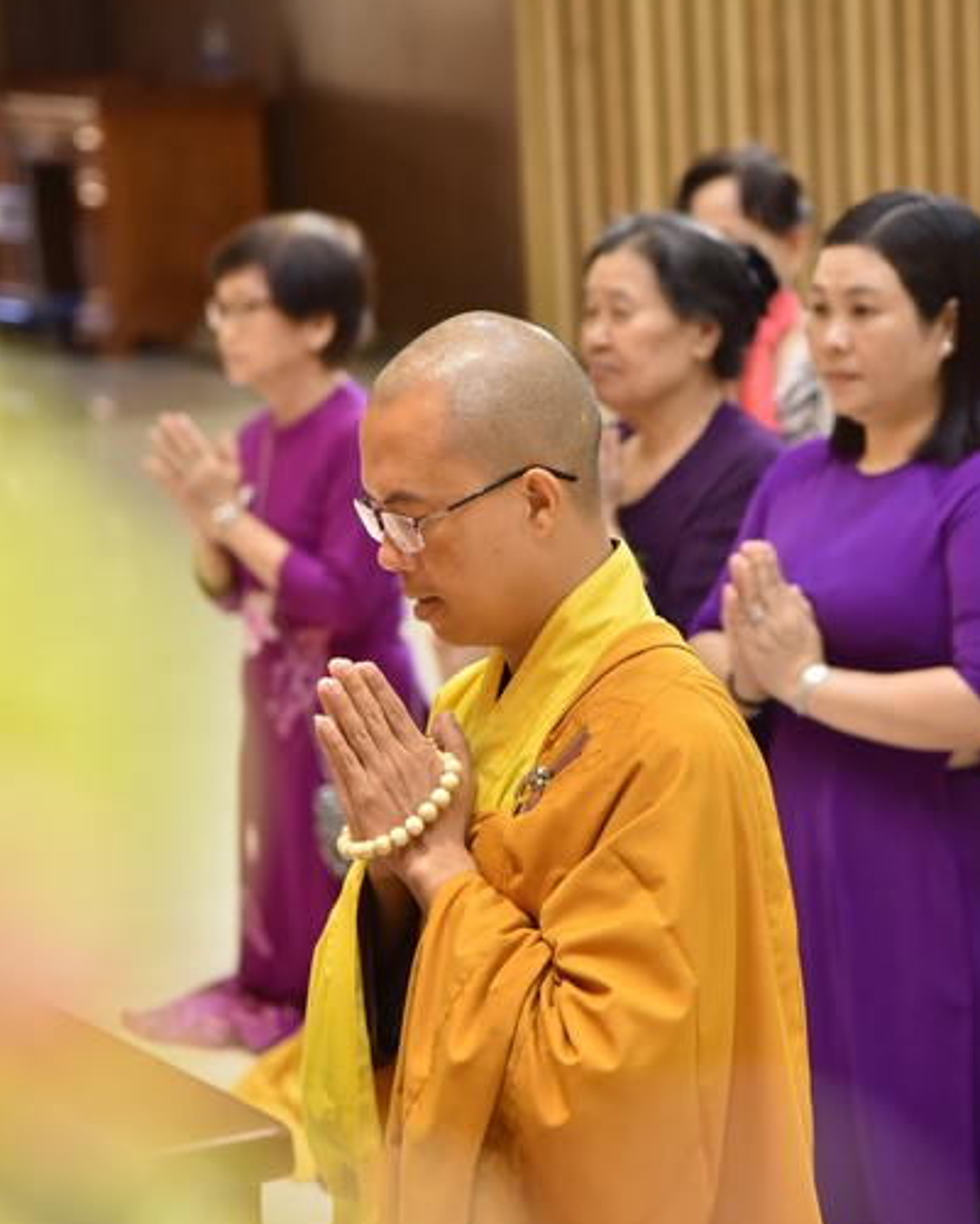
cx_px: 524
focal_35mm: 146
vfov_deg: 13.2
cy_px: 569
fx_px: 5292
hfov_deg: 10.6
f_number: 4.5
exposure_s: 1/100
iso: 1000
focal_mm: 120
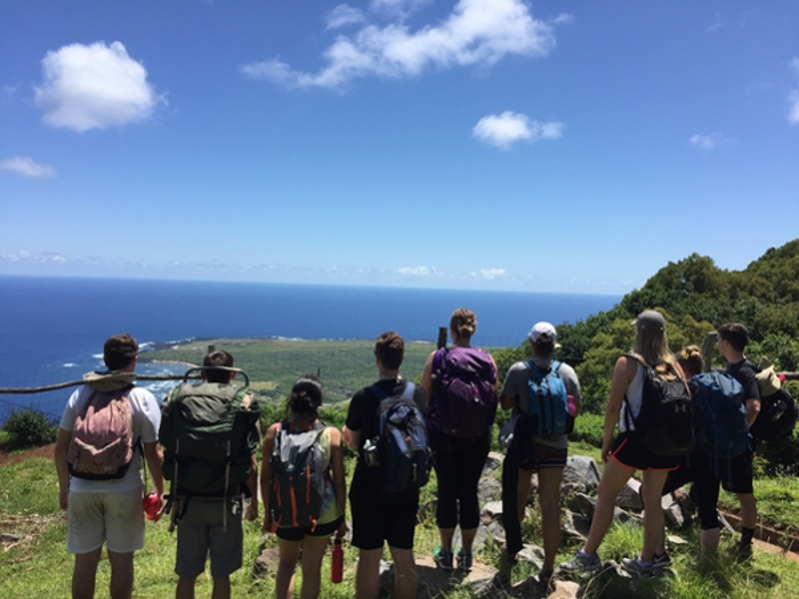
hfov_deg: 61.7
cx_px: 400
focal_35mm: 29
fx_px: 669
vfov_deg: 48.2
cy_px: 300
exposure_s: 1/2083
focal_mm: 4.15
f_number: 2.2
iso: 32
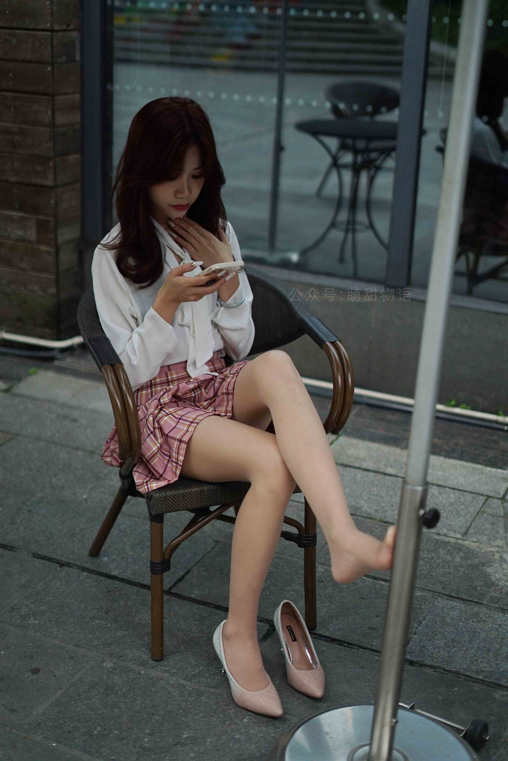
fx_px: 1057
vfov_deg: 39.6
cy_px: 380
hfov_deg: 27.0
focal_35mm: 50
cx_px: 254
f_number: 1.8
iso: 800
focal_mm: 50
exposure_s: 1/4000
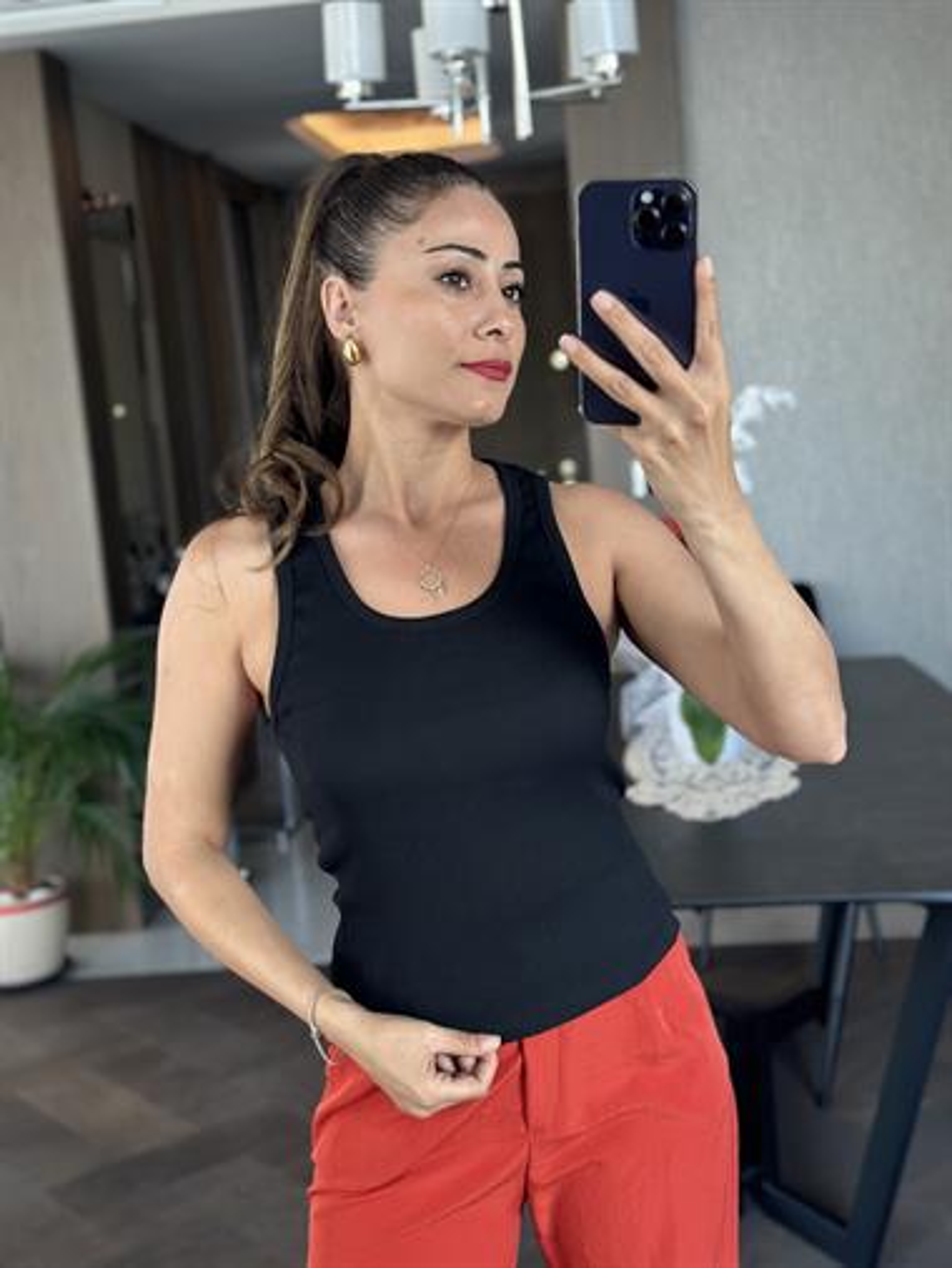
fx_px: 1759
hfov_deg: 30.3
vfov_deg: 39.6
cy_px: 634
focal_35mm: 48
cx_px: 476
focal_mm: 6.86
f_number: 1.78
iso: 160
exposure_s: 1/60
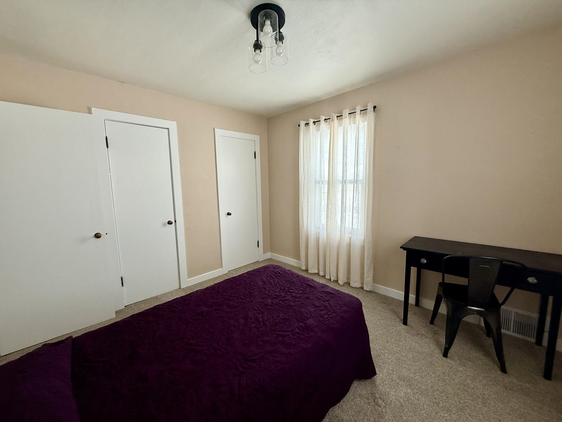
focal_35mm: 14
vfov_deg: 85.7
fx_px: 227
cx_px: 281
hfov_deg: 102.1
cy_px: 211
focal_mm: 2.22
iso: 80
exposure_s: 1/99
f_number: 2.2
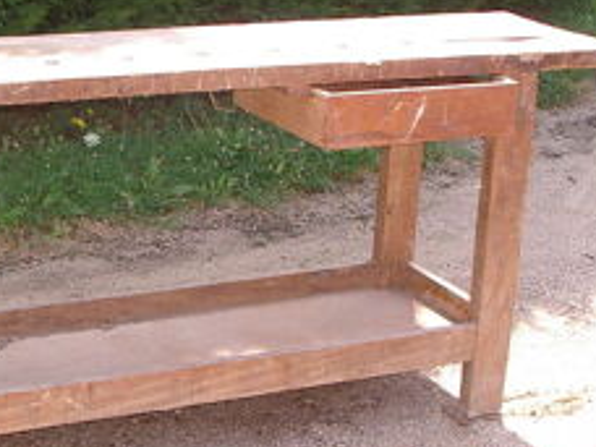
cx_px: 50
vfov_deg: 18.4
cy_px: 246
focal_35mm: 80
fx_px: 1377
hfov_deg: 23.7
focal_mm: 5.8
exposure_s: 1/200
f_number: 4.8
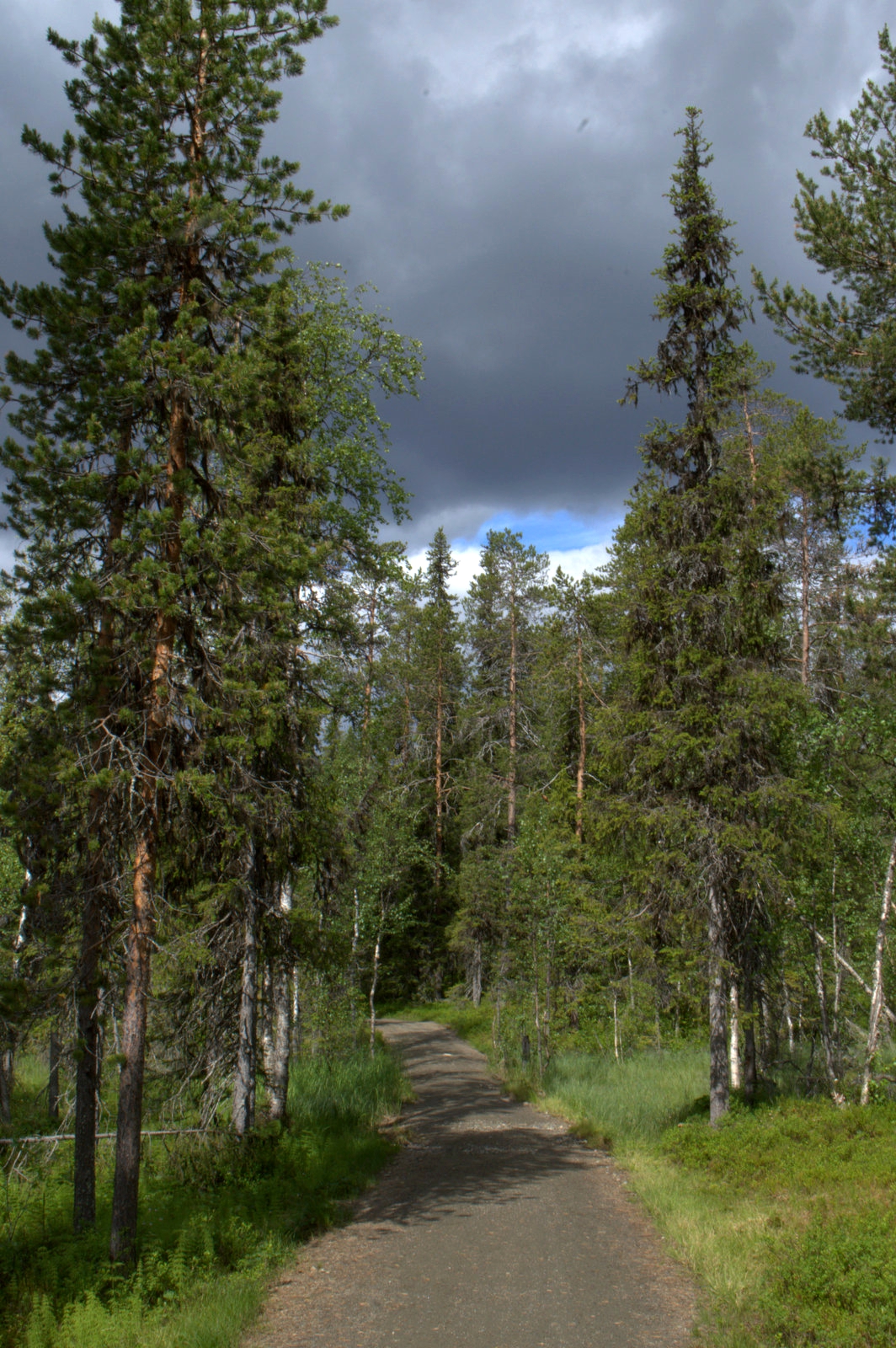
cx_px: 448
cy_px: 674
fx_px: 1346
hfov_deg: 36.8
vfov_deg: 53.2
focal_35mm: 36
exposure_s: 1/40
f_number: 25
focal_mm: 24
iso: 250
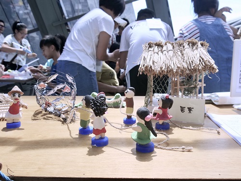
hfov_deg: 60.0
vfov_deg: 46.8
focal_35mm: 30
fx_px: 209
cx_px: 120
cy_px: 90
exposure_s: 1/160
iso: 400
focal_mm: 15
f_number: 6.3
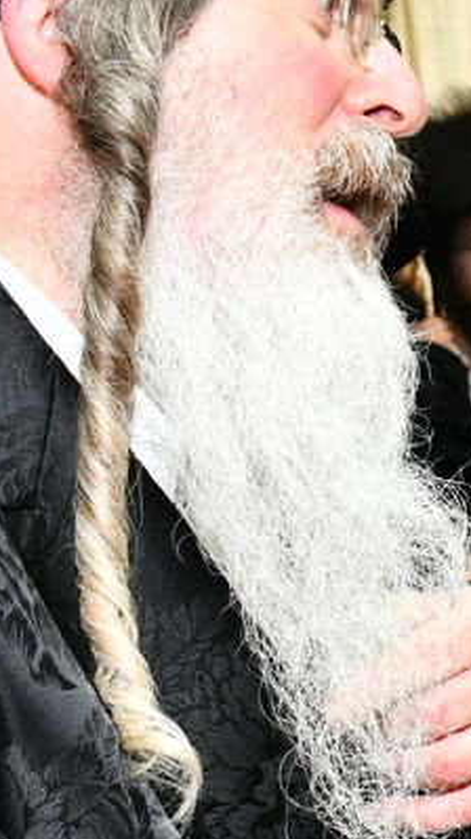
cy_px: 323
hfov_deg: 11.2
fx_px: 2290
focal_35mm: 103
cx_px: 742
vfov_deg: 20.7
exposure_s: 1/160
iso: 1600
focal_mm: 28
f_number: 5.6
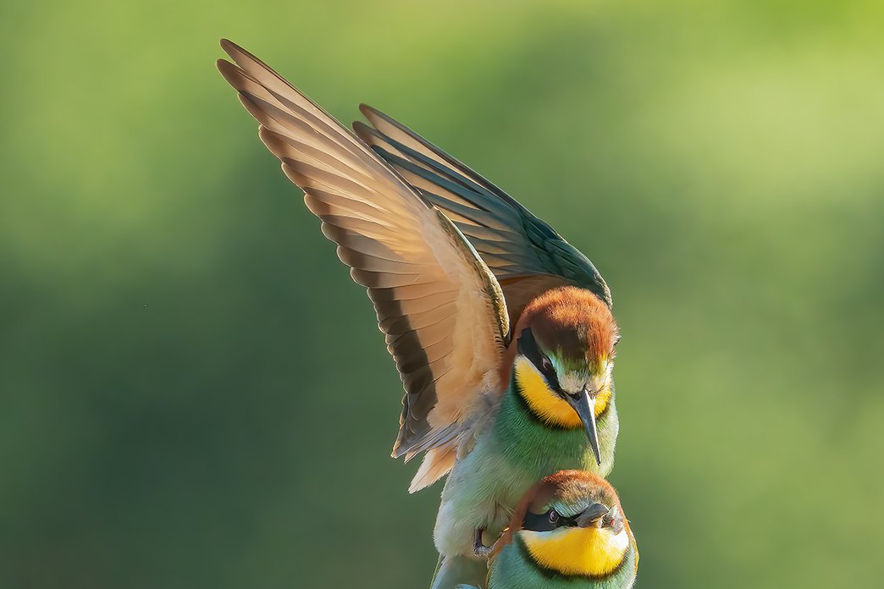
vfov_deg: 1.1
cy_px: 428
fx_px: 31502
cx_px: 593
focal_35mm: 1283
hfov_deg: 1.6
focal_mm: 496
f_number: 8
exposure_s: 1/1600
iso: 2000
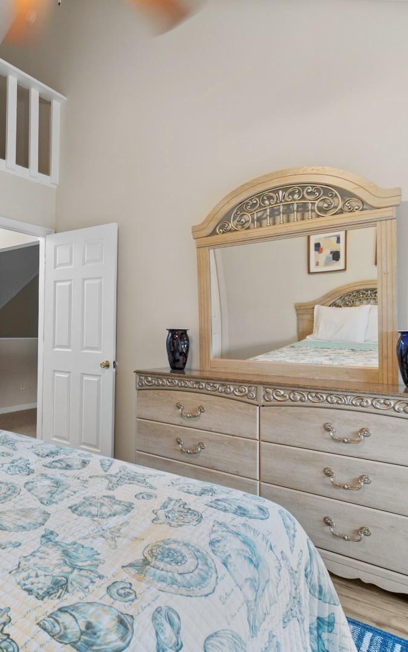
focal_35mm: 23
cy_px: 326
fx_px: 409
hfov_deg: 48.9
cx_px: 64
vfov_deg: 77.2
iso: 100
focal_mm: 10
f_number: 4.5
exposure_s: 1/13
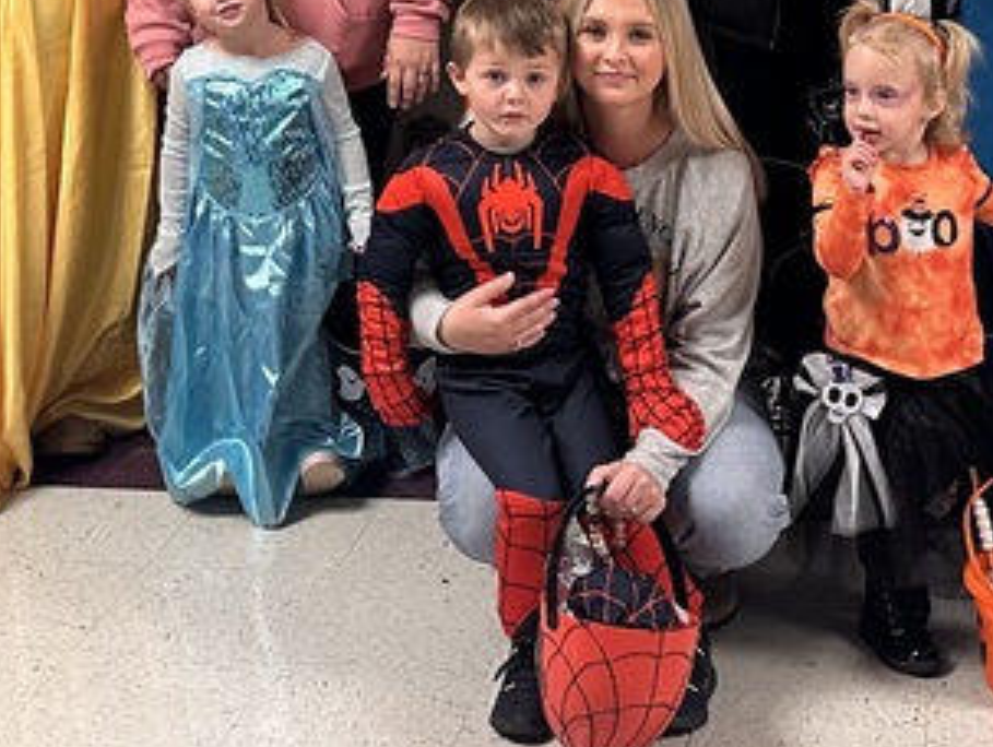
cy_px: -105
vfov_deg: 17.5
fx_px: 2326
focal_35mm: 81
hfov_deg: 24.1
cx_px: 534
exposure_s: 1/60
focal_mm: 6.86
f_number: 1.78
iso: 200
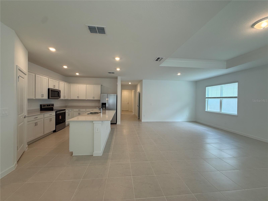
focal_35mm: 14
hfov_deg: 102.1
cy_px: 100
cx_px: 134
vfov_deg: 85.7
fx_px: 108
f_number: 2.2
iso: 125
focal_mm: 2.22
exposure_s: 1/120
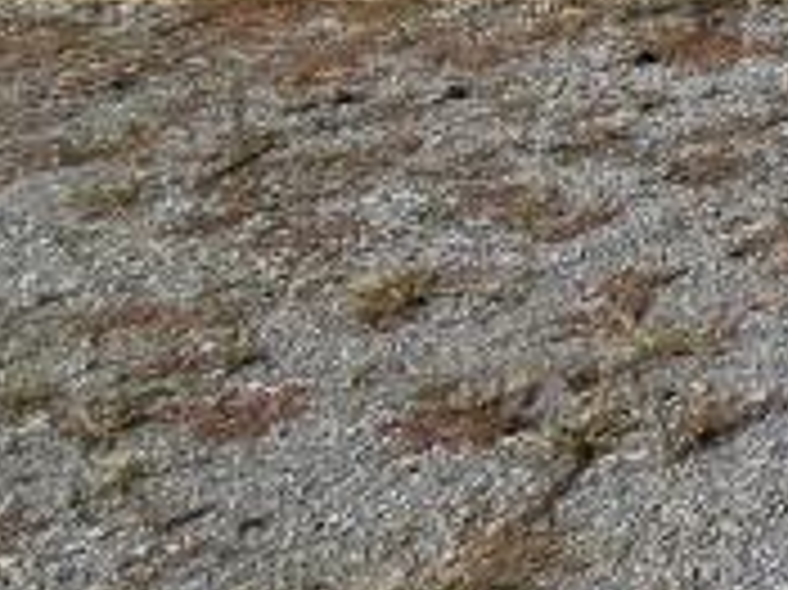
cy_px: -644
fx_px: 1729
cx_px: 2004
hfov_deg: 14.1
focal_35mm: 76
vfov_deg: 15.1
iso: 50
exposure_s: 1/4165
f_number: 2.2
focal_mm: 2.2
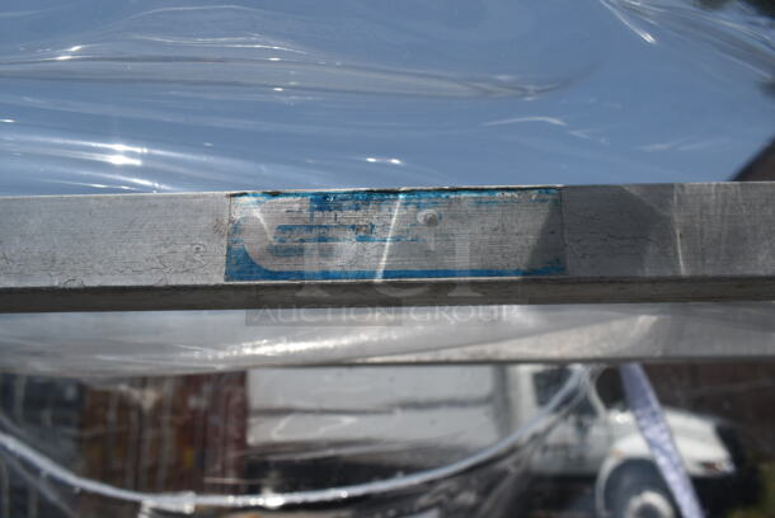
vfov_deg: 48.0
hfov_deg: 67.3
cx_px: 388
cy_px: 259
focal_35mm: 27
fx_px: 582
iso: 100
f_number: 8
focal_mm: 18
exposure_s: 1/500
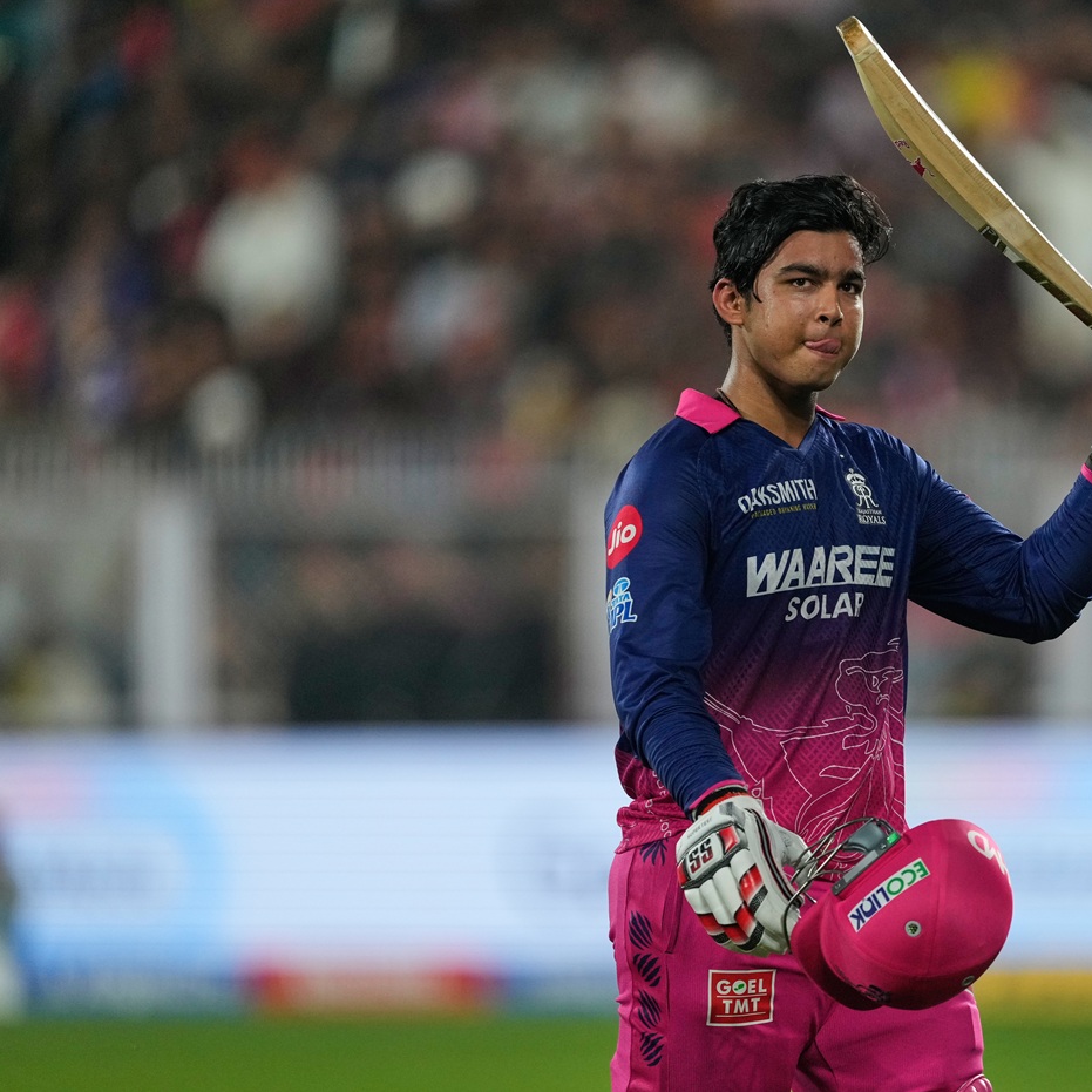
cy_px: 546
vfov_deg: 2.3
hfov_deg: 2.3
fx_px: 27374
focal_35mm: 767
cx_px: 774
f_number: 4
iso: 2000
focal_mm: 600
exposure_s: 1/1250
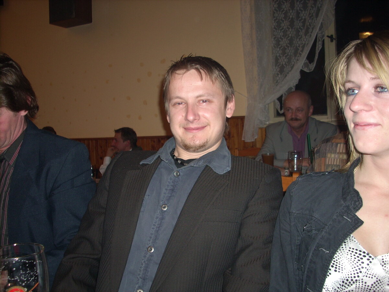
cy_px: 146
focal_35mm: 37
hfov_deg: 50.1
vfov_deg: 38.7
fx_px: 416
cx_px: 194
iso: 64
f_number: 2.8
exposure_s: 1/60
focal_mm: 6.2
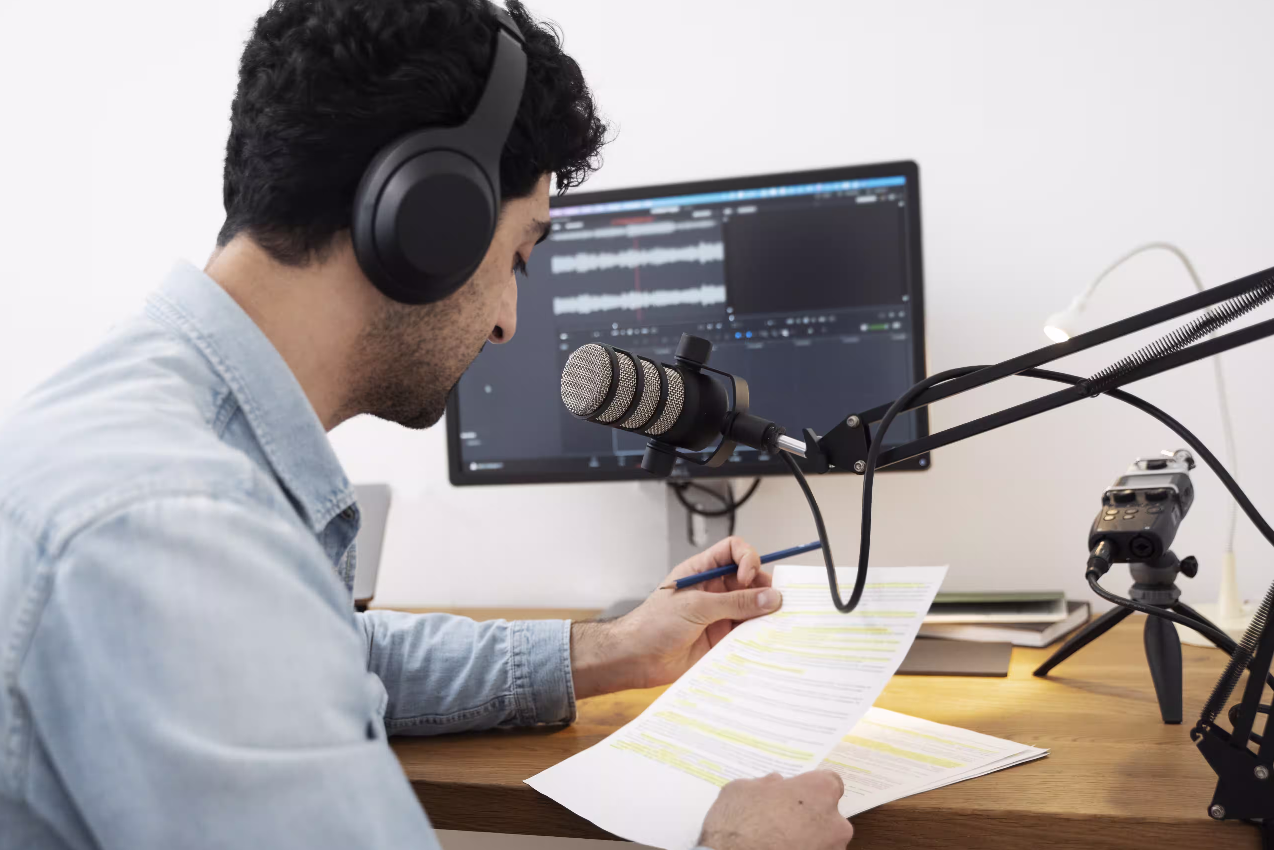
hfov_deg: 47.4
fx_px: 1451
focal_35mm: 41
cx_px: 583
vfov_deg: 32.6
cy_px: 467
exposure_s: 1/200
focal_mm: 35
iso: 1000
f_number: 2.8
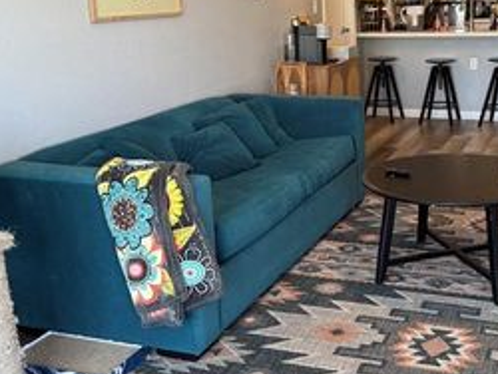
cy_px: 142
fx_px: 691
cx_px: 353
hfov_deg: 38.9
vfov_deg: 30.2
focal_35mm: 48
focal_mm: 6.76
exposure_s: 1/60
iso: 160
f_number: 1.78
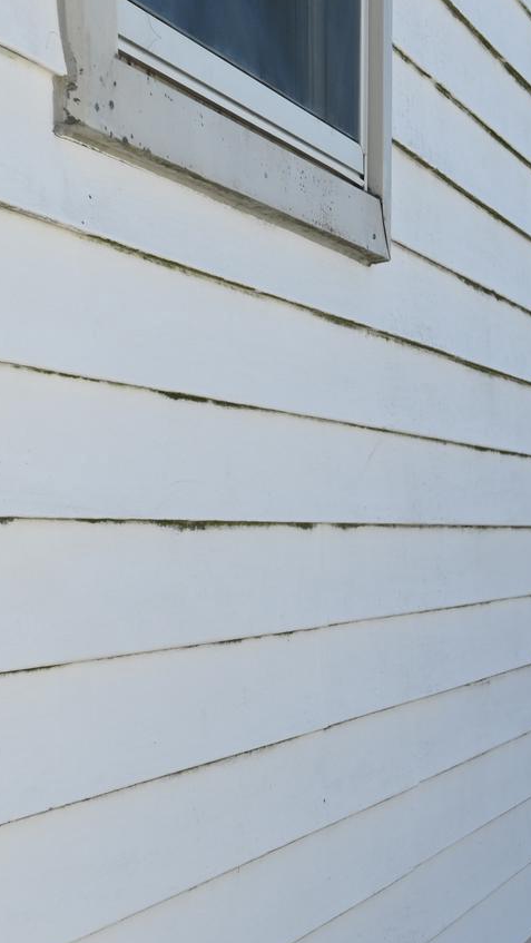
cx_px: 1043
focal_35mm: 82
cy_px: 733
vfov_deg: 25.6
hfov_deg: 13.0
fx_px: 2042
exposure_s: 1/200
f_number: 8
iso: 100
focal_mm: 21.5
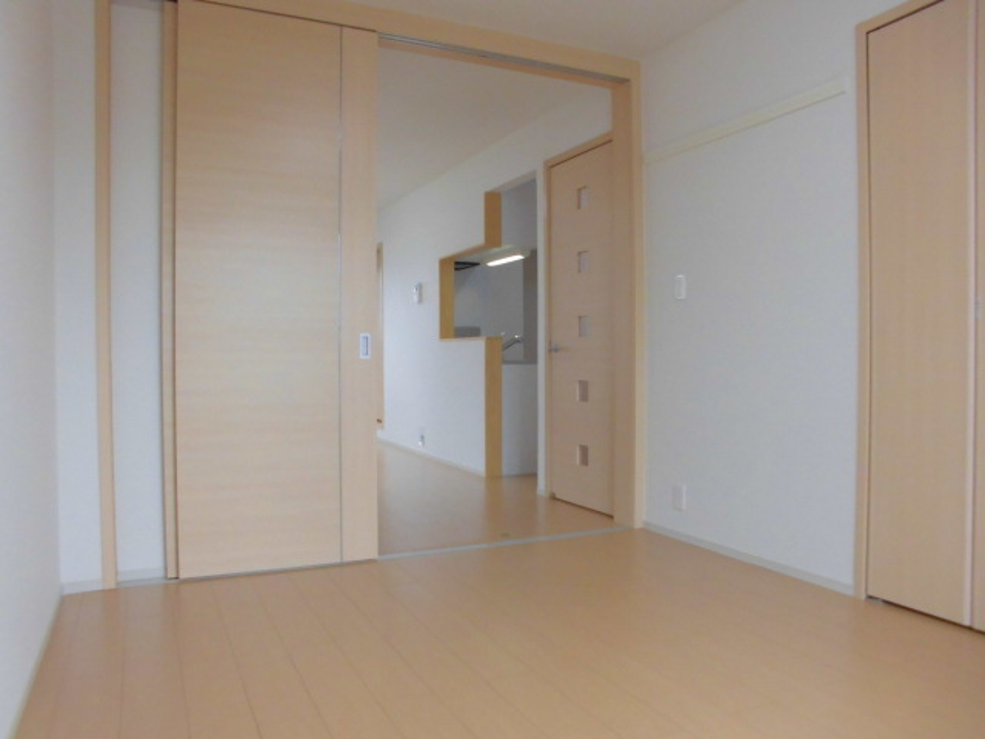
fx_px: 740
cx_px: 492
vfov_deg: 53.1
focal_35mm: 26
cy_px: 370
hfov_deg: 67.3
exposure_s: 1/60
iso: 200
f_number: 3.5
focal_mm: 4.6
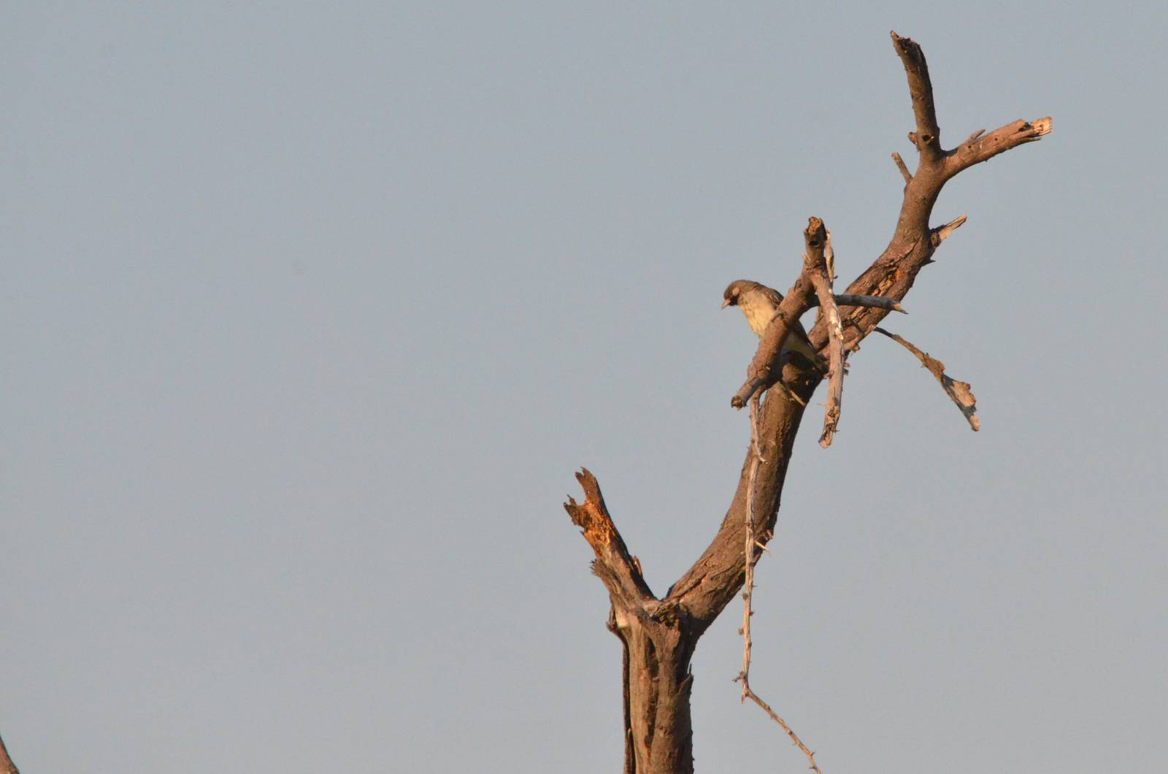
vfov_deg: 1.8
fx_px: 24285
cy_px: 387
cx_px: 584
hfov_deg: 2.8
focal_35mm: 750
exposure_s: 1/2500
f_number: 13
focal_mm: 500
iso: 2500
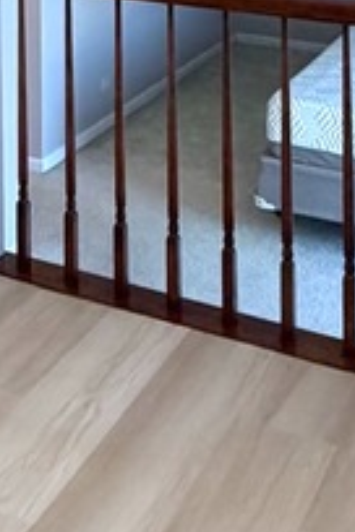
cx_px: -13
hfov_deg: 17.3
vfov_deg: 21.9
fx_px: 1139
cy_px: -266
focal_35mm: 77
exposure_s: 1/120
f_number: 2.2
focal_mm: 2.22
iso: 200
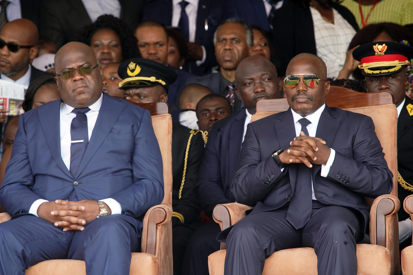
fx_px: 4015
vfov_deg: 3.9
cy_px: 138
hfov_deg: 5.9
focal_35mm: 350
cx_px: 206
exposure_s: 1/80
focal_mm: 350
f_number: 10
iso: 500
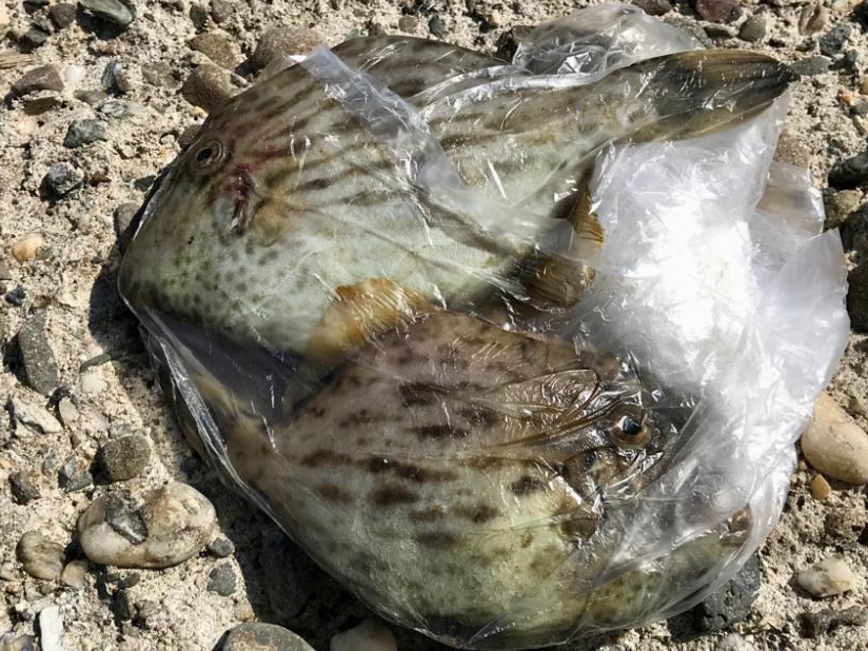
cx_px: 462
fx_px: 853
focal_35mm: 34
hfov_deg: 53.9
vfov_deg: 41.8
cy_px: 322
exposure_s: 1/4167
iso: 20
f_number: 1.8
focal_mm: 3.99
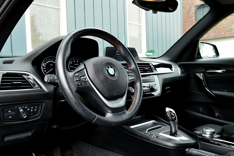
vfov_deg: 41.1
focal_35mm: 32
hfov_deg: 58.7
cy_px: 82
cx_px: 113
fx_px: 208
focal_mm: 20
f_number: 8
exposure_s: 1/80
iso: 400
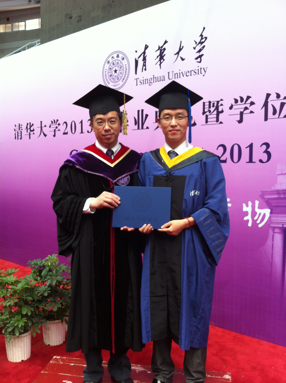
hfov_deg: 40.6
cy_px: 192
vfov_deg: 52.7
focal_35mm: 35
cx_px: 143
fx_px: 387
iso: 100
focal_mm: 3.85
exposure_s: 1/17
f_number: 2.8
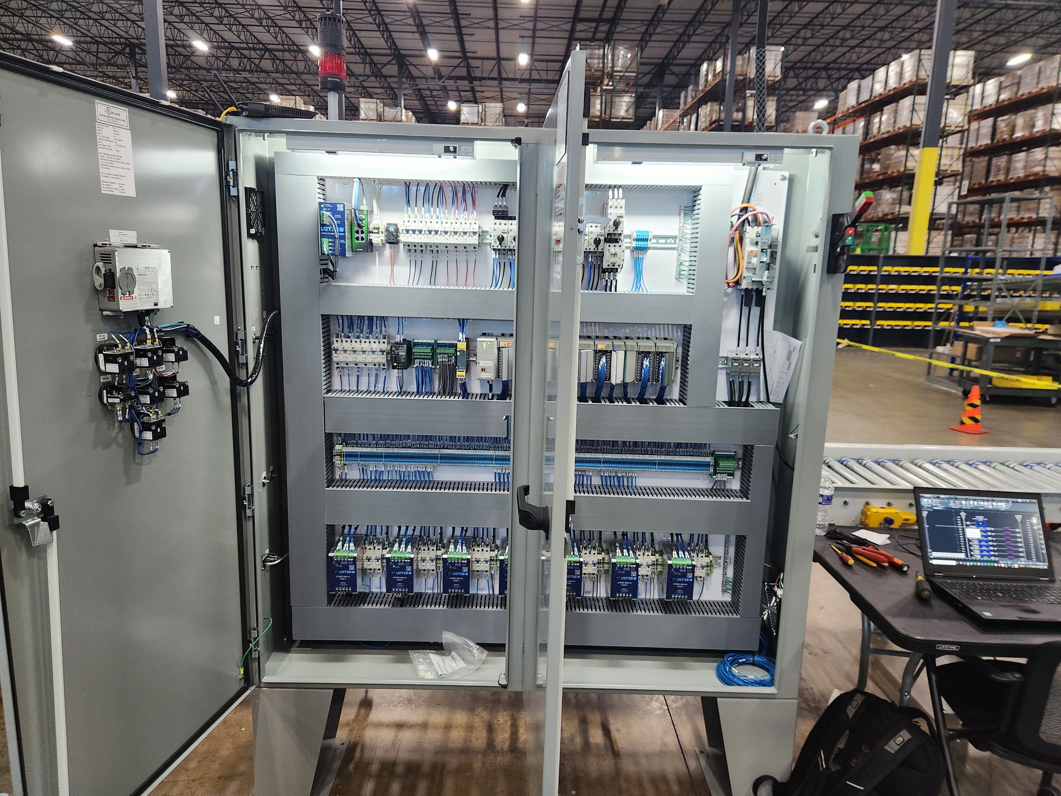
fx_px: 705
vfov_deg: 58.9
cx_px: 530
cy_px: 398
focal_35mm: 23
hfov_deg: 73.9
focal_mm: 5.4
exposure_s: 1/120
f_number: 1.8
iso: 640
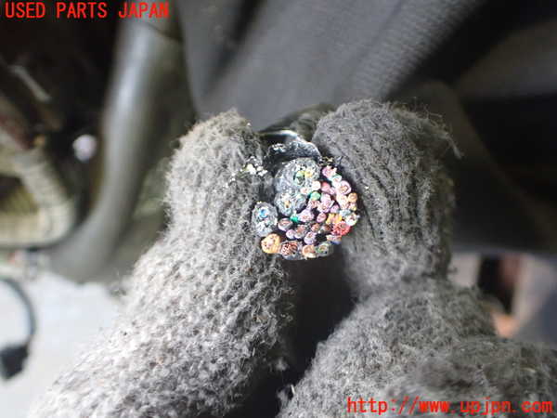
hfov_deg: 60.0
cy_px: 209
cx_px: 278
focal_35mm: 30
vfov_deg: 46.8
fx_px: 483
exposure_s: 1/40
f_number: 2.3
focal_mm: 5.4
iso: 800
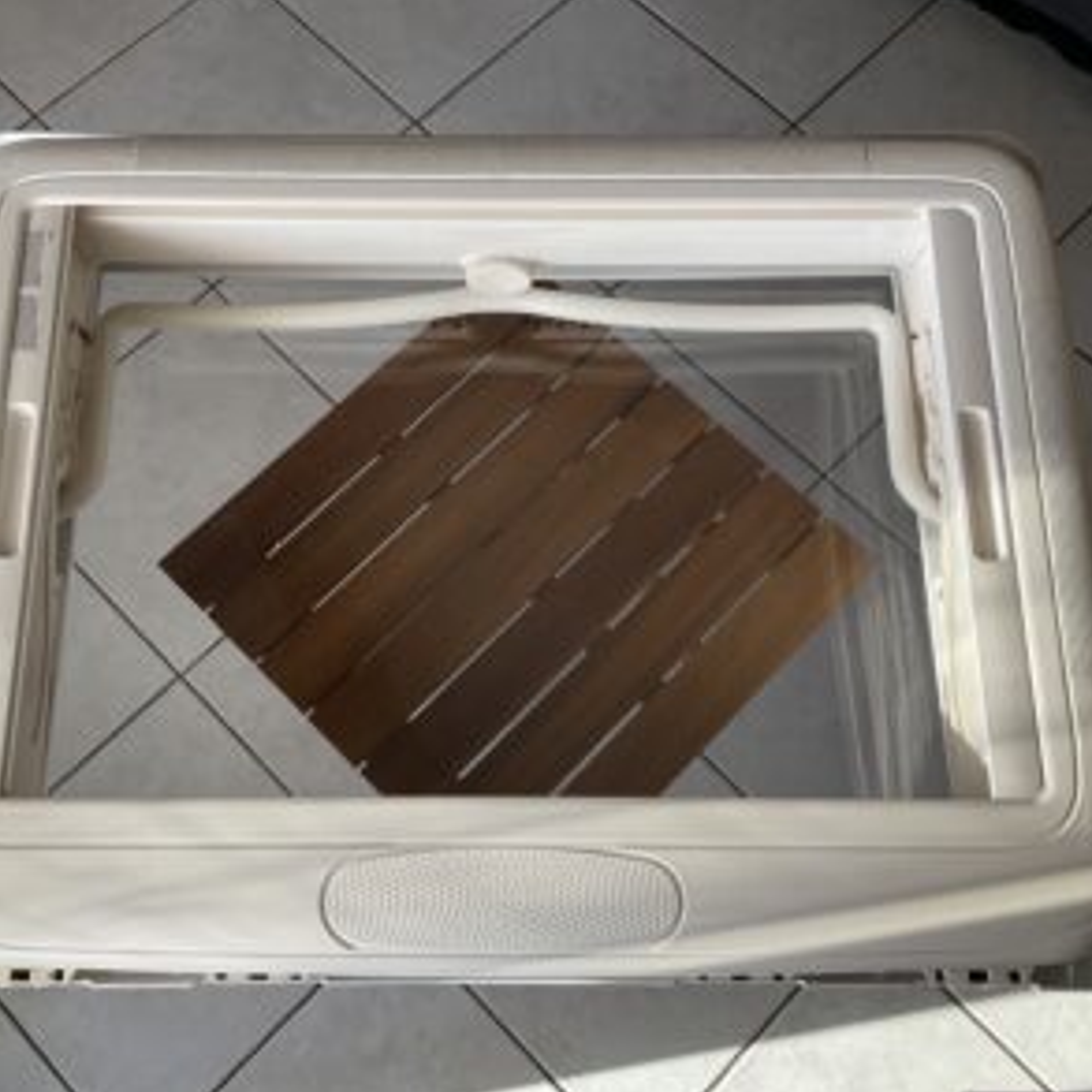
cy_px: 540
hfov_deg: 47.2
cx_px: 496
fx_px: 1249
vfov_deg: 47.2
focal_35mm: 35
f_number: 1.8
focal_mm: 3
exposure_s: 1/120
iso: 64
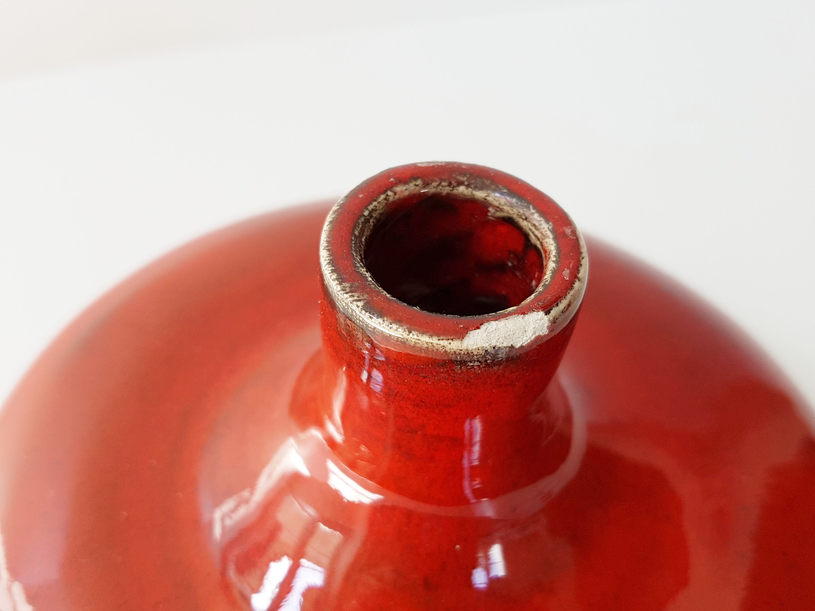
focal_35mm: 26
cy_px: 306
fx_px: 612
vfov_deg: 53.1
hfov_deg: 67.3
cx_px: 408
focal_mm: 4.2
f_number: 1.7
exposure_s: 1/127
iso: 50
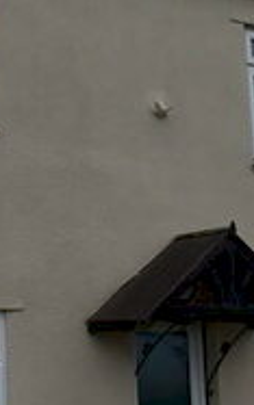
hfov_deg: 12.7
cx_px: 182
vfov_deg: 20.2
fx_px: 1140
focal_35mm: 103
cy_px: 174
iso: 100
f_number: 9
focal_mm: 18
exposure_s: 1/320
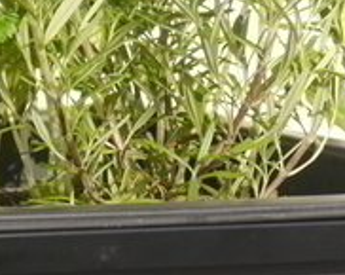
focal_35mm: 361
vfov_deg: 4.3
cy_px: 148
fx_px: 3680
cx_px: 17
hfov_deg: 5.4
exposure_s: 1/200
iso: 160
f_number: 7.1
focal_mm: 42
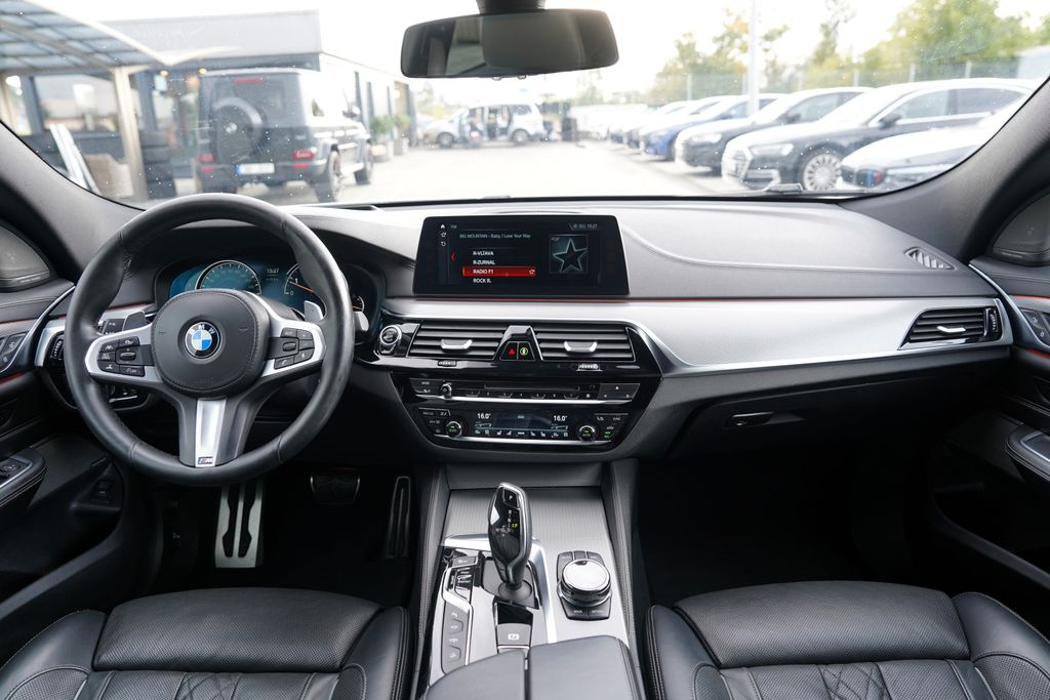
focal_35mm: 24
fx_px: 700
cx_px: 525
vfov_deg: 53.1
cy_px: 350
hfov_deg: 73.7
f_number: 4
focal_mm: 24
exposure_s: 1/60
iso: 400
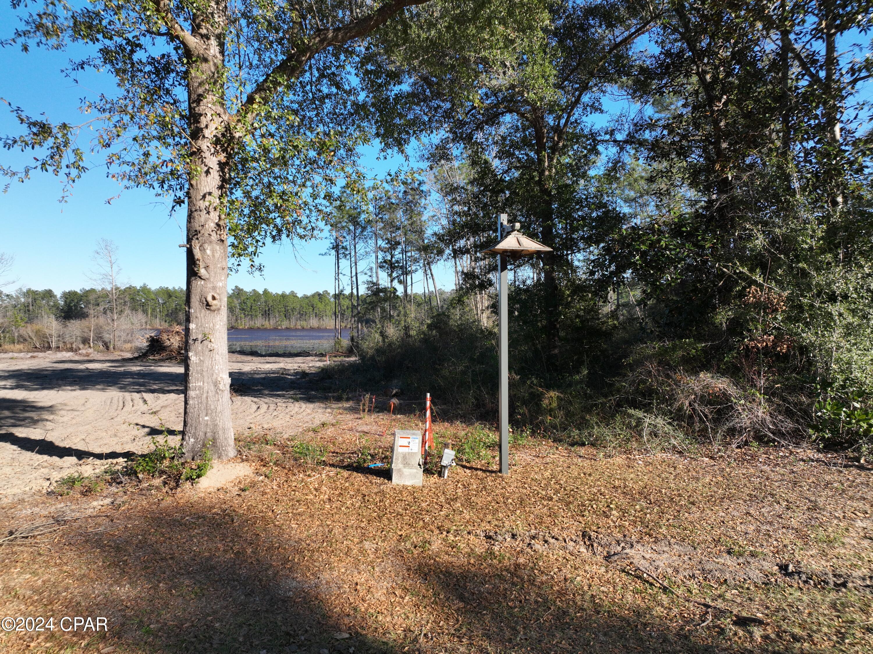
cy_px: 327
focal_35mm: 24
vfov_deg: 56.8
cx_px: 436
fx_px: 605
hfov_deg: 71.6
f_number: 2.8
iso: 130
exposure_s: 1/1250
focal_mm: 12.29
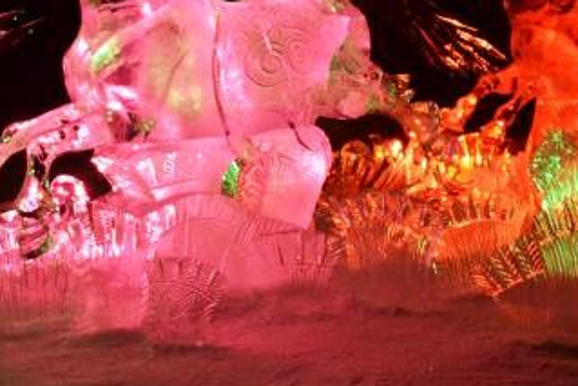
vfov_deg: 22.9
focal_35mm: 59
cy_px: 124
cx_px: 245
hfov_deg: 33.9
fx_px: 948
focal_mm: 28
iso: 1600
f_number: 10
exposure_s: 1/5
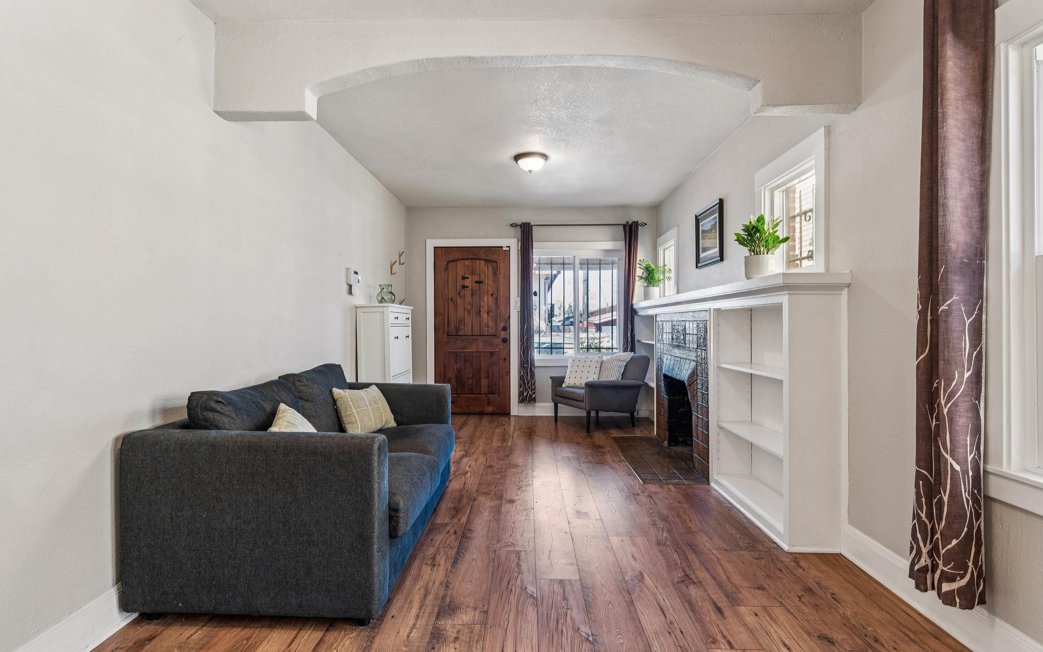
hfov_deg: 91.6
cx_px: 511
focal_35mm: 18
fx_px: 507
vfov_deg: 65.4
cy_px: 331
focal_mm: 16.8
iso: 100
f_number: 9
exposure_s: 1/4
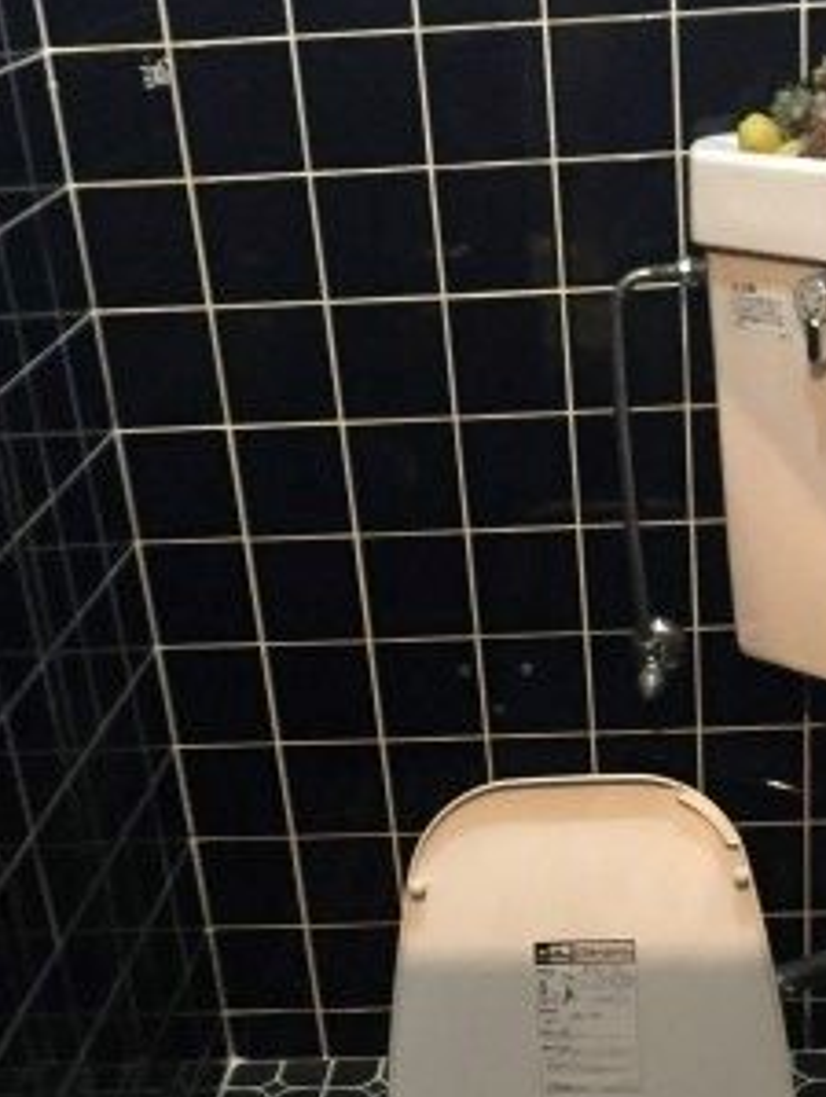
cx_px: 580
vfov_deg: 29.7
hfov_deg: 23.5
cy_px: 1013
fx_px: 1968
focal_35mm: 62
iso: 320
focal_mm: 4.15
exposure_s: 1/15
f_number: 2.2
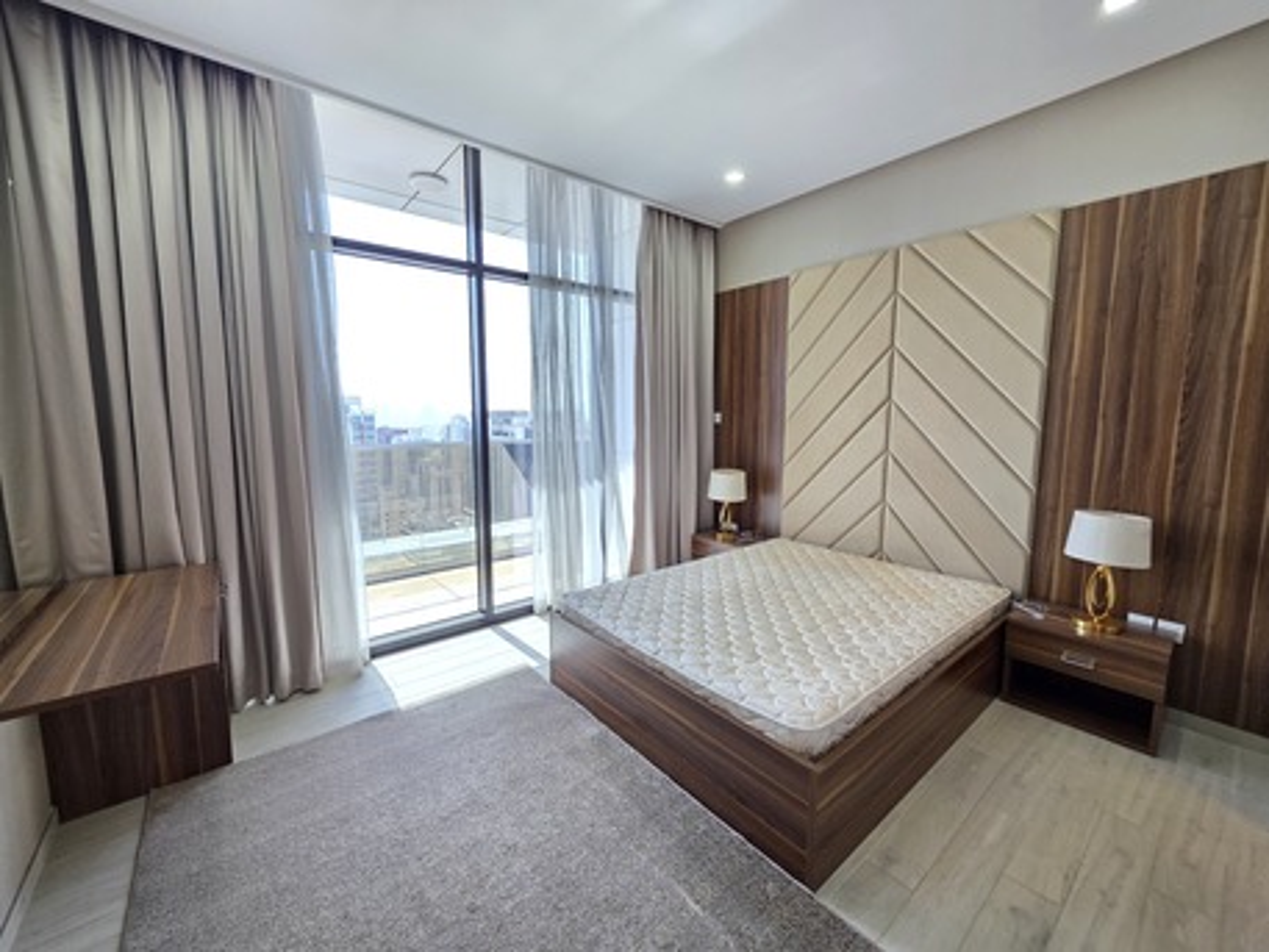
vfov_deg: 89.9
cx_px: 634
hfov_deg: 106.2
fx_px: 477
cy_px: 476
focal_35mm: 13
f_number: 1.9
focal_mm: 2.2
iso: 80
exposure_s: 1/100
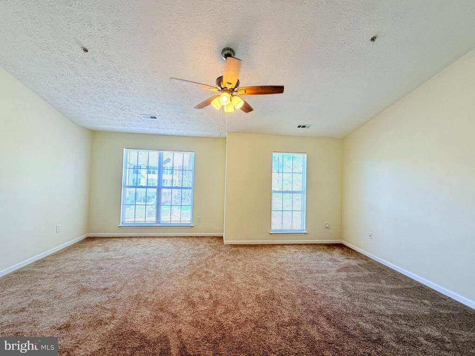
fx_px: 192
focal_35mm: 14
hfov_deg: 102.1
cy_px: 178
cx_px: 238
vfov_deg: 85.7
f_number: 2.2
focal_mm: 2.22
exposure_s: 1/120
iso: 125
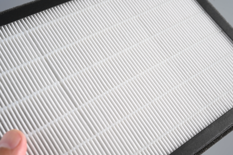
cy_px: 78
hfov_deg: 39.6
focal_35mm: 50
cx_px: 116
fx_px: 324
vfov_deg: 27.0
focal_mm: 50
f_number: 9
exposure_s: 1/125
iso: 160
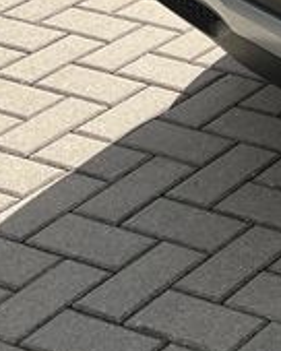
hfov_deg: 8.6
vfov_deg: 11.9
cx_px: 816
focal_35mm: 153
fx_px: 1591
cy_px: -213
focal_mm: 5.1
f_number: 1.6
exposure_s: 1/2463
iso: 50
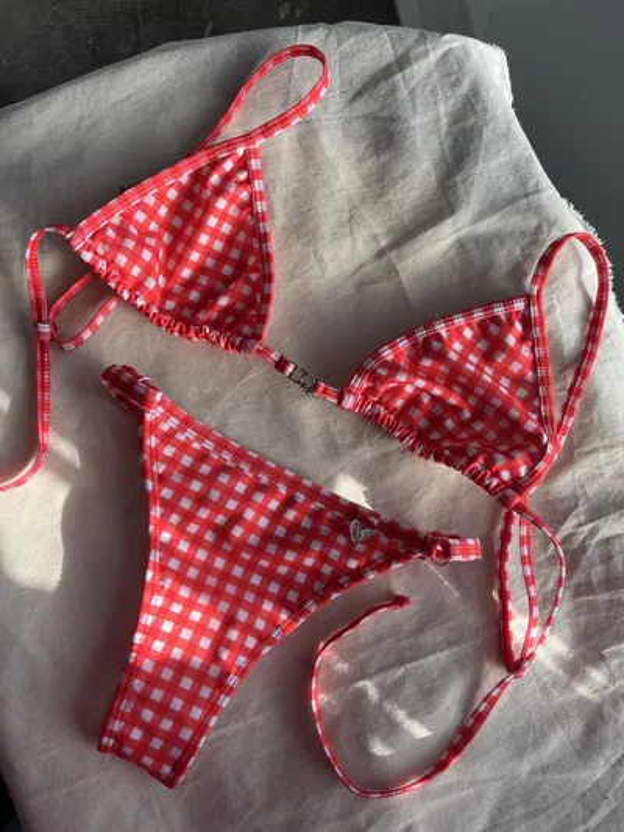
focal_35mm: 26
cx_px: 312
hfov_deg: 53.1
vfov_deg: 67.3
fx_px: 625
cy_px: 416
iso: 50
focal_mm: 5.1
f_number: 1.6
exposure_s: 1/577
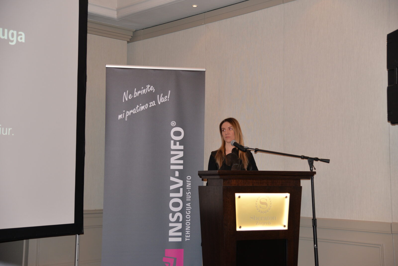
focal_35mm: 58
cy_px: 133
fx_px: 641
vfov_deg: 23.4
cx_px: 199
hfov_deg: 34.5
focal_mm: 58
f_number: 4
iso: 800
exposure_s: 1/60
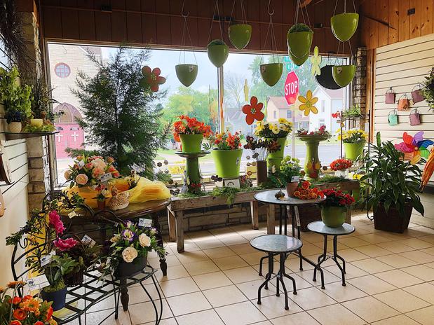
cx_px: 217
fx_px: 351
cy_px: 162
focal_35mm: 28
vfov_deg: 49.7
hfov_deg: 63.5
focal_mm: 3.99
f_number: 1.8
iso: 20
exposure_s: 1/227
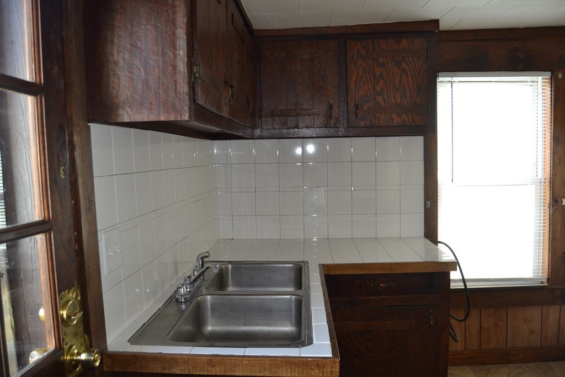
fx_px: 424
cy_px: 188
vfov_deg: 47.9
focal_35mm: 27
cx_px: 282
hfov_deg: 67.4
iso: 400
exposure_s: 1/80
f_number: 4
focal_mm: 18
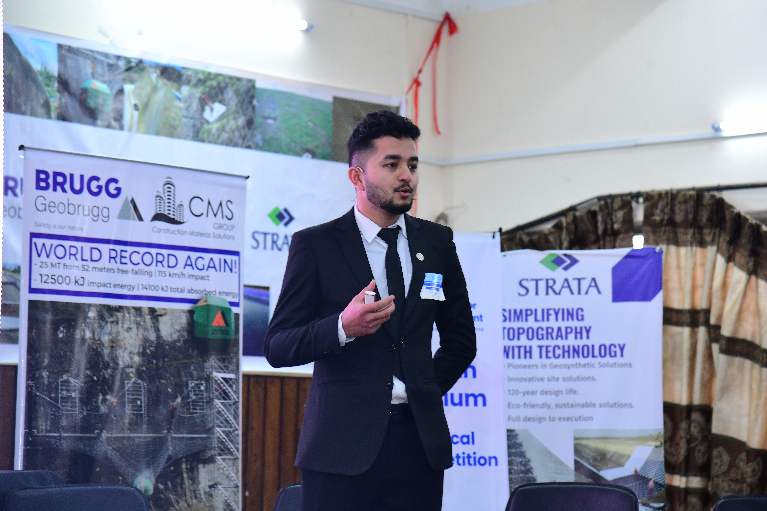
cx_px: 386
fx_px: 2578
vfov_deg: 11.3
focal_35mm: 121
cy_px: 256
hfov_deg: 16.9
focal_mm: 120
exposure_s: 1/60
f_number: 4.5
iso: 1250
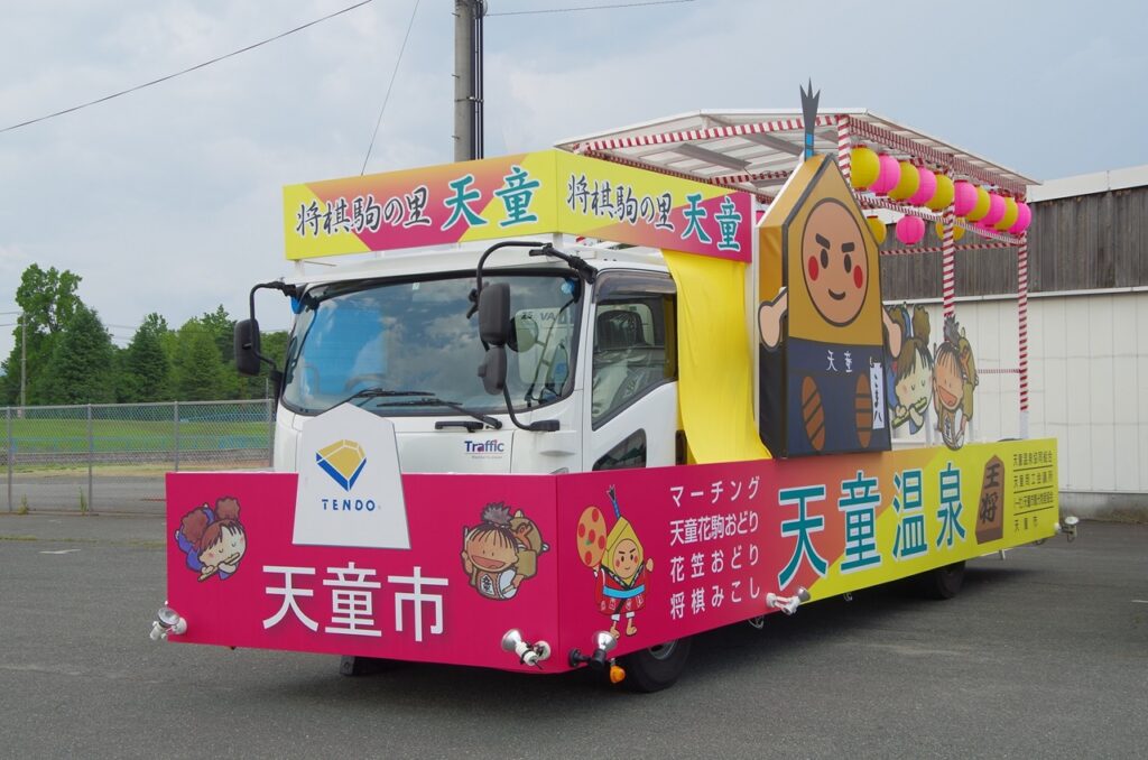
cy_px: 380
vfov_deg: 29.1
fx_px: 1464
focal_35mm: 46
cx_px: 574
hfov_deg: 42.8
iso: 100
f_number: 9
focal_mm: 31
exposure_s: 1/80
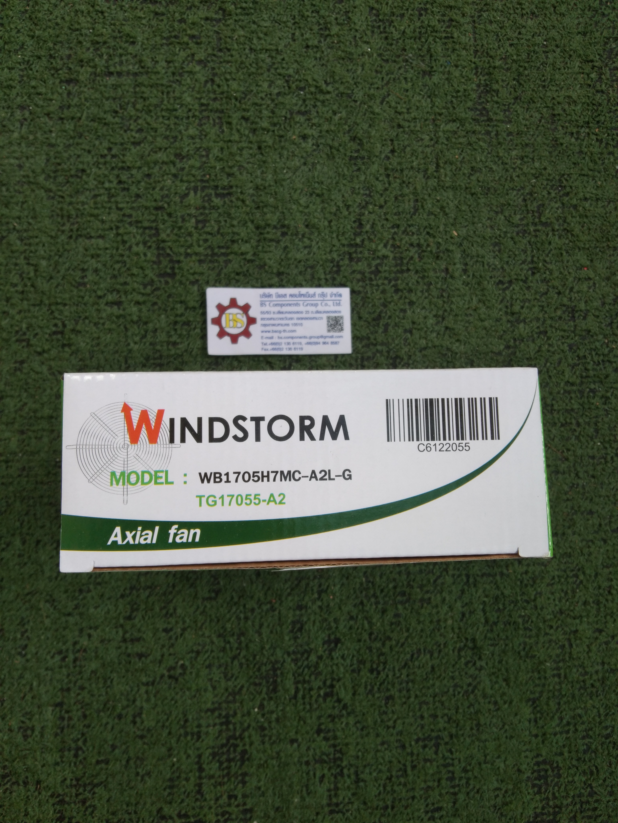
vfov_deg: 60.0
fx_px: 714
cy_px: 412
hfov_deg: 46.8
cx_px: 309
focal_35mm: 30
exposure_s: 1/100
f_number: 2.2
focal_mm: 3.65
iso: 53
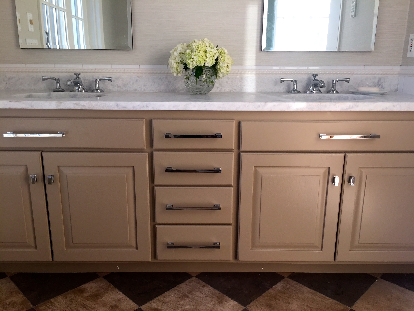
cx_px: 207
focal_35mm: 29
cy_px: 156
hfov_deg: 61.7
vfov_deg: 48.2
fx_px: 347
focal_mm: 4.15
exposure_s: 1/120
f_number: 2.2
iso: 32
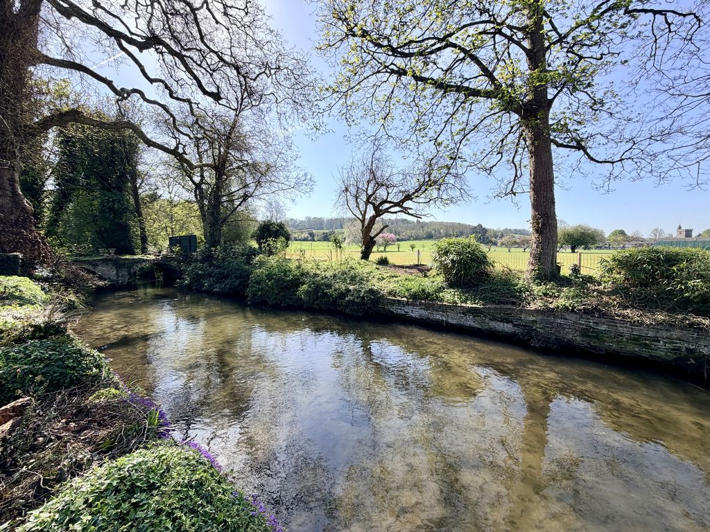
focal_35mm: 14
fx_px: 287
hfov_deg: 102.1
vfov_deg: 85.7
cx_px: 355
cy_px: 266
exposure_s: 1/770
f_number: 2.2
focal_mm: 2.22
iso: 32
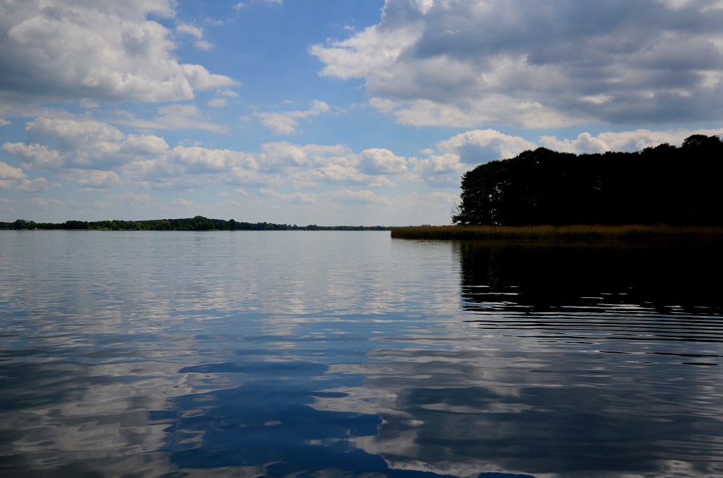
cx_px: 362
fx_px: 721
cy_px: 239
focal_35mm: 36
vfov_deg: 36.7
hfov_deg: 53.2
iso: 280
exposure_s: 1/8000
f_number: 4
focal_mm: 24
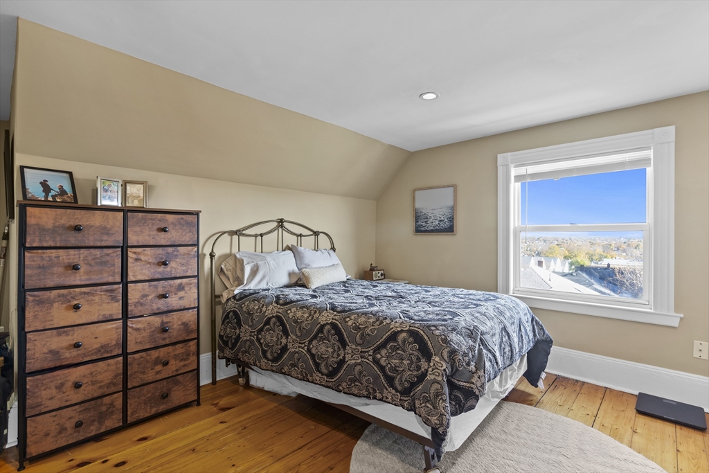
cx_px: 354
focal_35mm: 16
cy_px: 236
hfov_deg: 96.7
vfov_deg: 73.8
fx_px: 315
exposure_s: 1/4
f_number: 7.1
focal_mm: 16
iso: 320
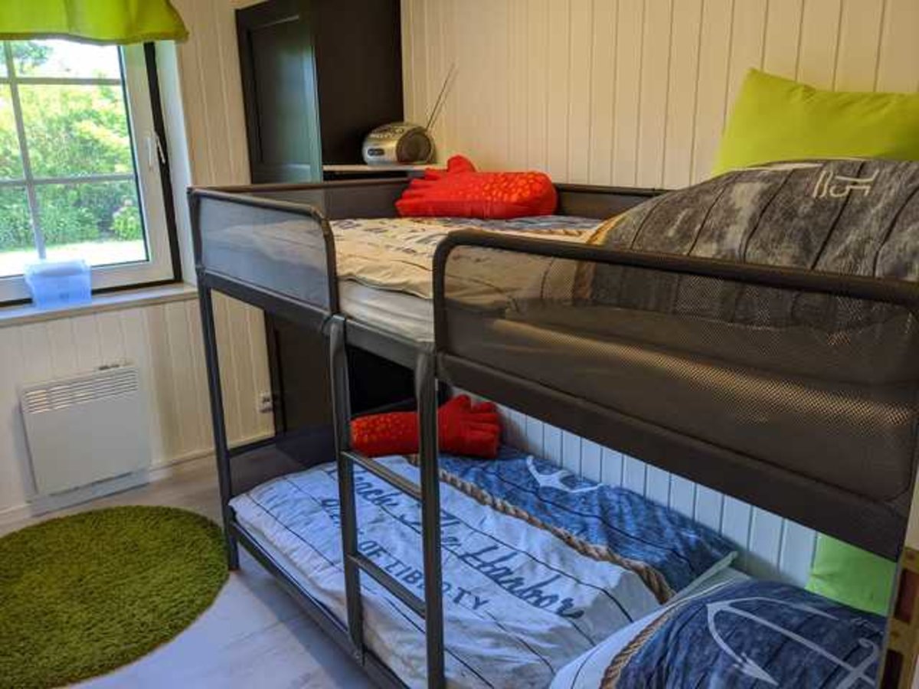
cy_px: 344
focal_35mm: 27
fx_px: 717
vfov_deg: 51.4
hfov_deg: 65.3
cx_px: 460
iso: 55
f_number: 1.73
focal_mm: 4.38
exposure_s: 1/49.9
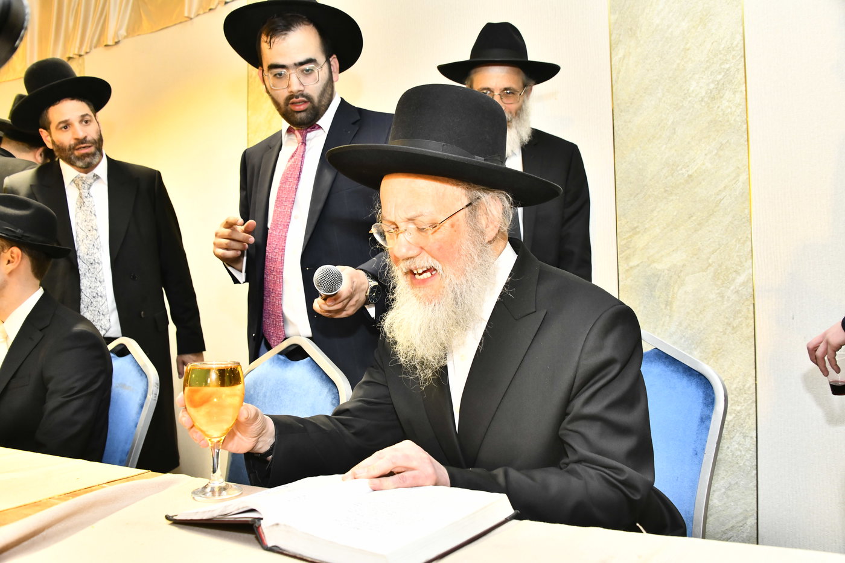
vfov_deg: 41.1
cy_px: 282
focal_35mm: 32
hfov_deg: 58.7
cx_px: 422
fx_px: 751
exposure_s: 1/125
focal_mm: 32
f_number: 5.6
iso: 2000
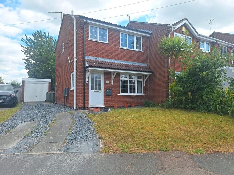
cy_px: 88
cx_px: 117
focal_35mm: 23
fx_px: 155
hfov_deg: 73.9
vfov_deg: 58.9
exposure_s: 1/1818
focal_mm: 5.54
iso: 40
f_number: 1.8
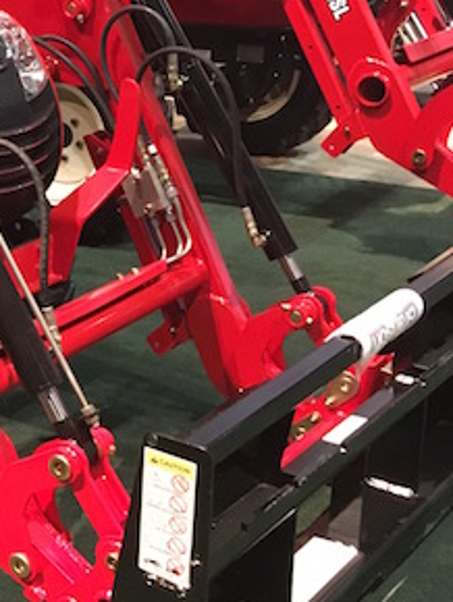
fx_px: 1202
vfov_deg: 28.1
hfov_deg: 18.8
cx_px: -222
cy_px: 266
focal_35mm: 69
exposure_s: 1/15
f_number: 2.2
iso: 200
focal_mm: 4.15
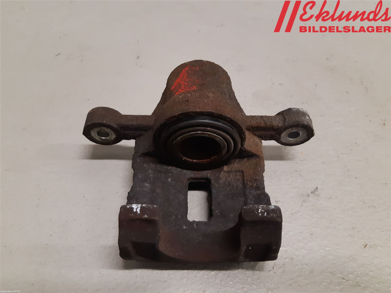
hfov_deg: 67.3
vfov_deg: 53.1
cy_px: 146
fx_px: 294
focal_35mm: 26
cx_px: 196
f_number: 1.7
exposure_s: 1/50
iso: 200
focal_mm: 3.93
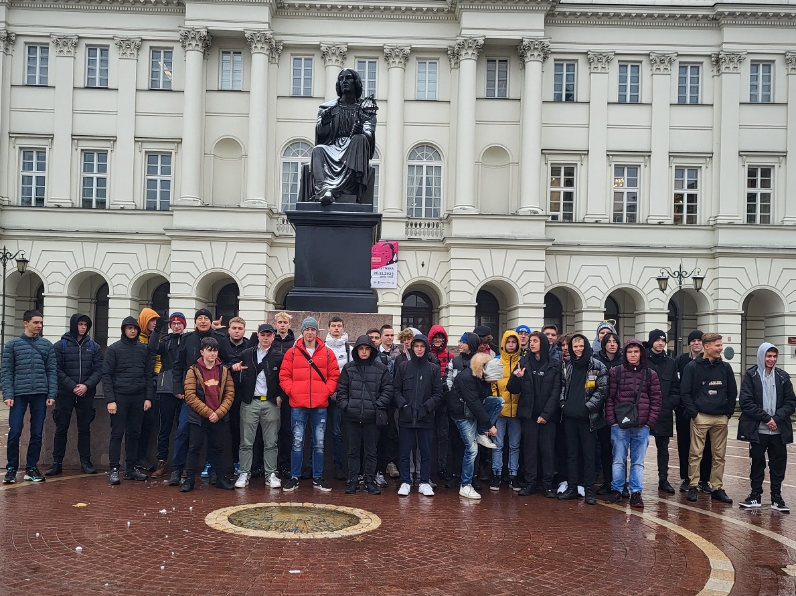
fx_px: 805
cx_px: 372
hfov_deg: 52.6
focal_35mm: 35
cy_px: 341
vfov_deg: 40.6
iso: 40
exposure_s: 1/289
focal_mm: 5.4
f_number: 1.8
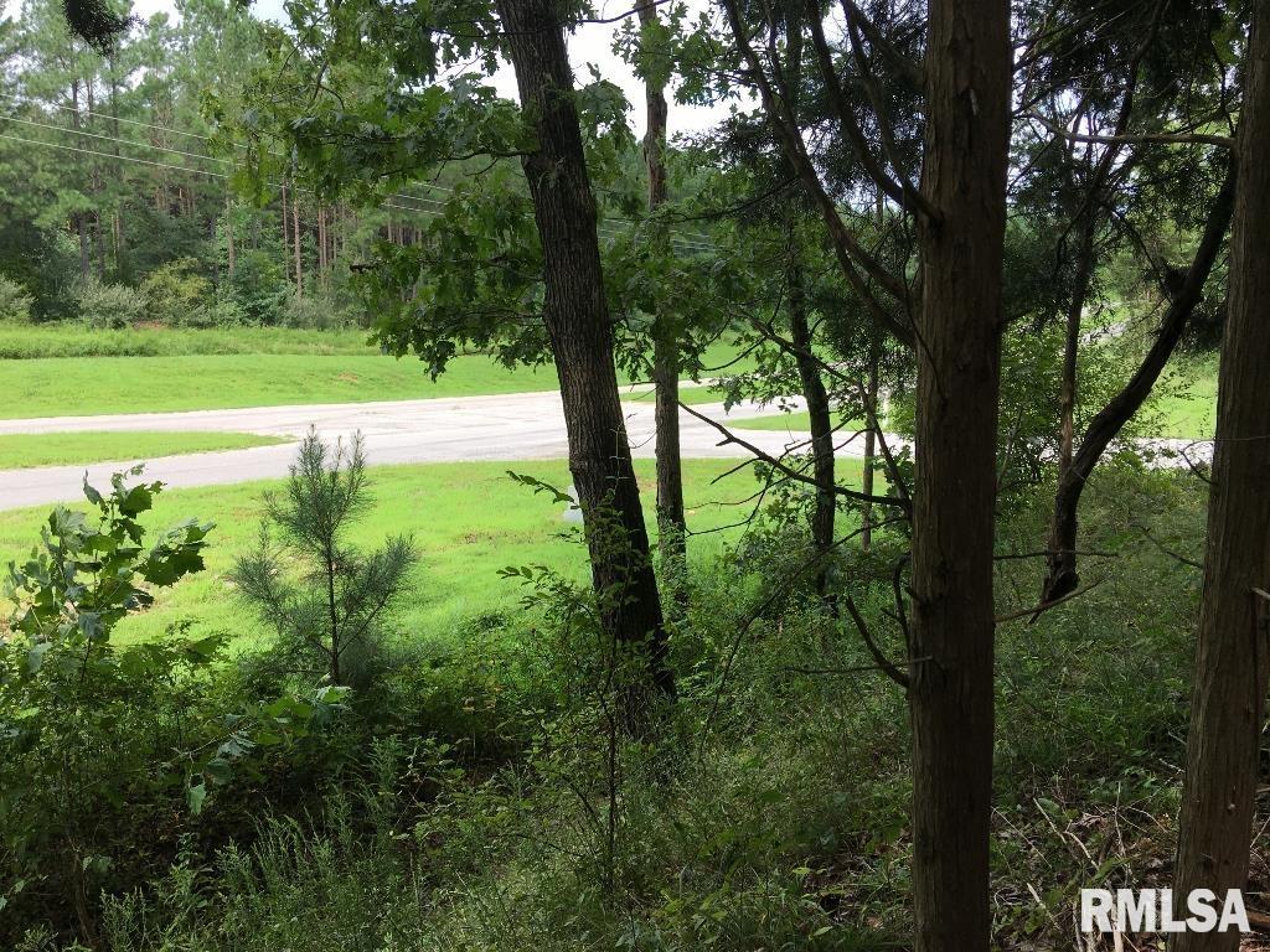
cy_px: 476
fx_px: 1064
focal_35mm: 29
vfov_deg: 48.2
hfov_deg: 61.7
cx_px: 635
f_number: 2.2
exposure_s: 1/527
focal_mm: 4.15
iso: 25
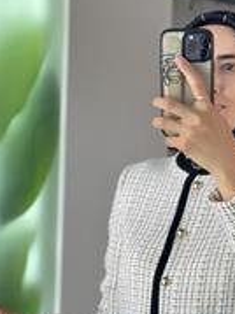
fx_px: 1006
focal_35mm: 111
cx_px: 182
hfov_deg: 13.3
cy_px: 155
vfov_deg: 17.7
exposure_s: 1/344
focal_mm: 6.86
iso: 80
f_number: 1.78
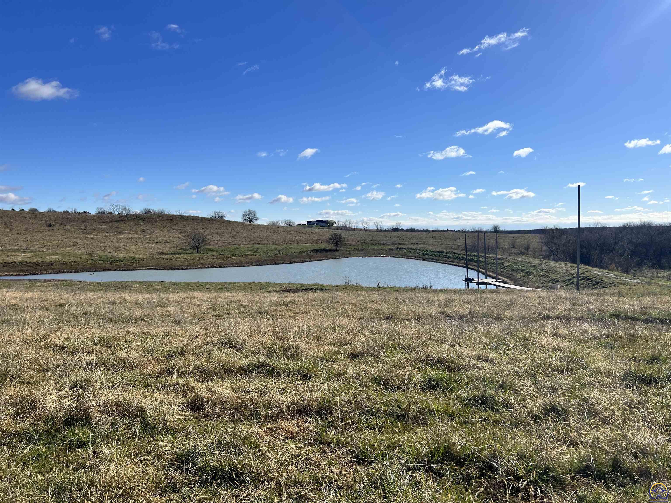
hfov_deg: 67.3
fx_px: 504
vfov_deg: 53.1
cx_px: 336
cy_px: 252
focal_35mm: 26
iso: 50
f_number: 1.5
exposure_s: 1/7463
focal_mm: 5.7
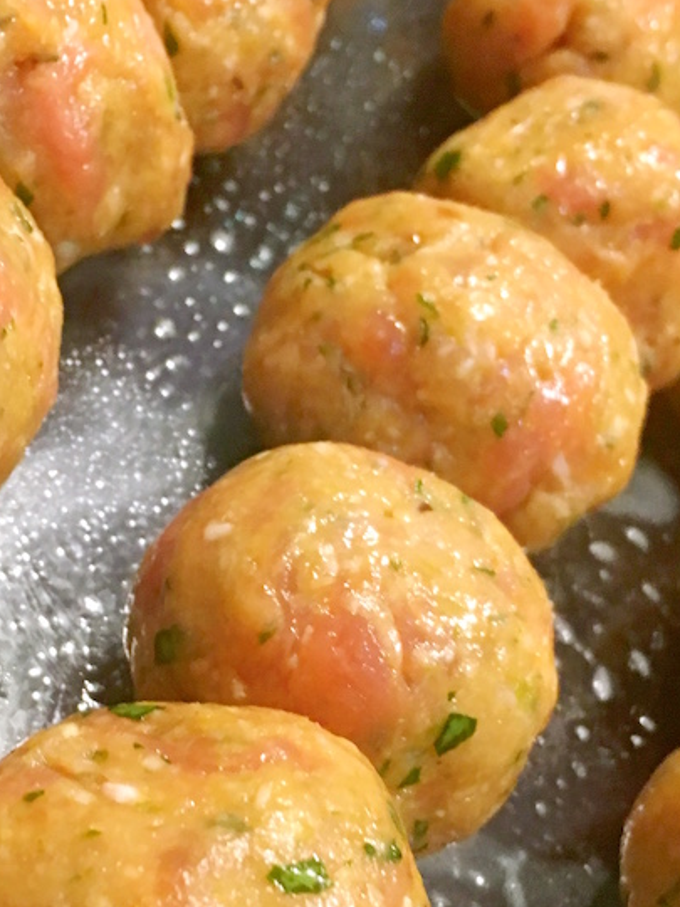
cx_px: 232
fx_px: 1441
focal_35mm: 55
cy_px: 576
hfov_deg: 26.4
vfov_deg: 34.7
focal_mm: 4.15
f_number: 2.2
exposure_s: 1/30
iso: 160
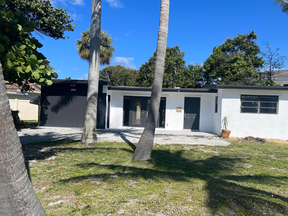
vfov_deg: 48.2
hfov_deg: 61.6
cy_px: 114
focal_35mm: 29
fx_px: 241
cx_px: 151
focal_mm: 5.7
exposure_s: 1/4444
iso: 50
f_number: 1.5
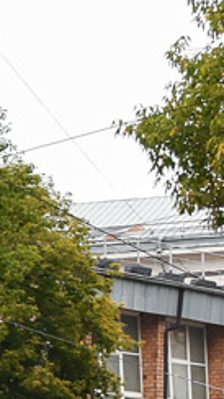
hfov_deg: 4.4
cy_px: 263
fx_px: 2654
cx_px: -715
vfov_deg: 8.6
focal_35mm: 251
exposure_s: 1/500
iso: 500
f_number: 5.6
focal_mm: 26
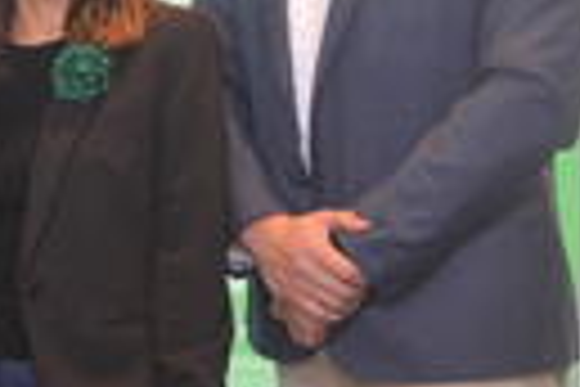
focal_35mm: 156
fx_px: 2513
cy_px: 212
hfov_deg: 12.4
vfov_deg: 8.8
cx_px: -324
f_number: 4.5
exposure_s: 1/60
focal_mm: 28
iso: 560
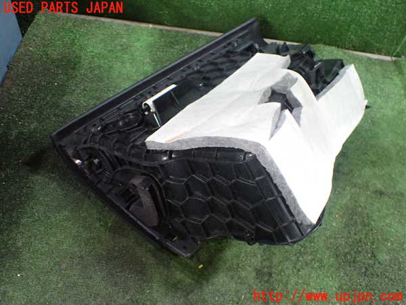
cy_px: 152
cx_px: 203
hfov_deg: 60.0
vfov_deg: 46.8
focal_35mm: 30
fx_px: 352
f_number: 2.3
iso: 800
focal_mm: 5.4
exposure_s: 1/60
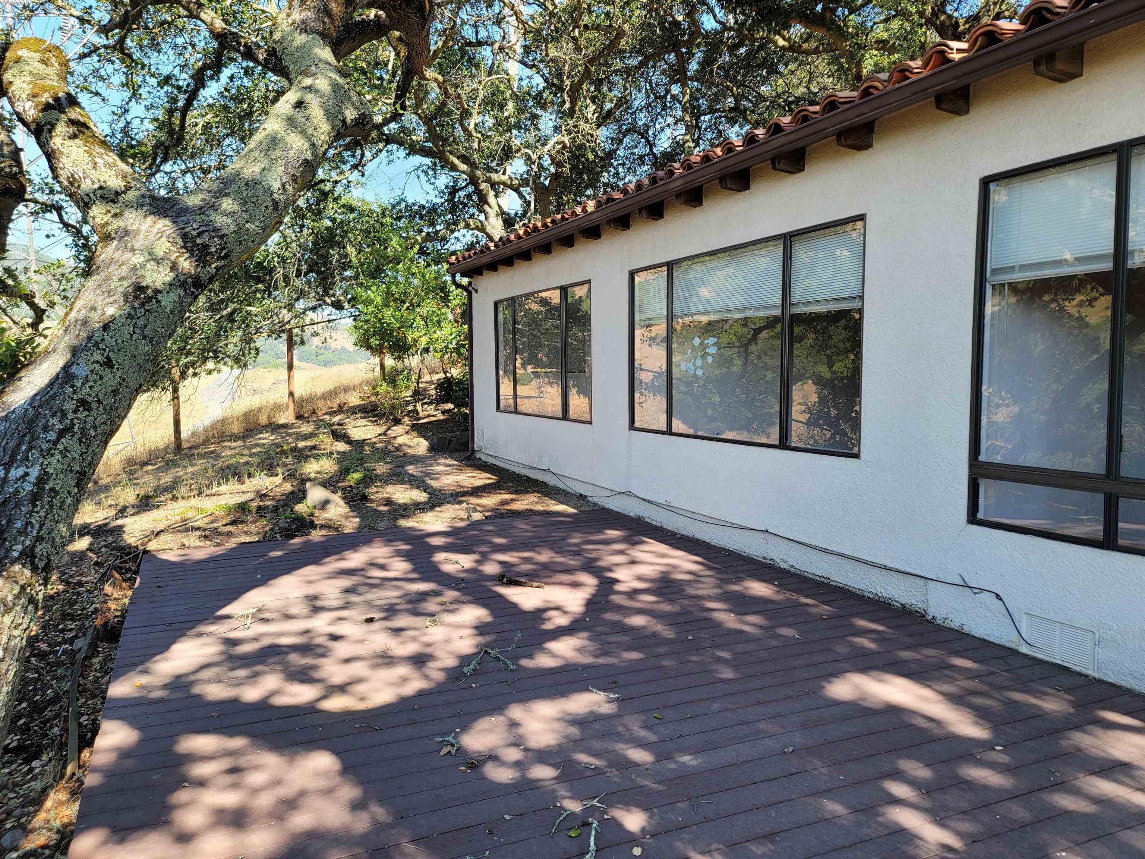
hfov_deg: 69.4
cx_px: 572
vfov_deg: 54.9
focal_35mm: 25
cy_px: 430
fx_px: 827
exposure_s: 1/143
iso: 20
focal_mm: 7
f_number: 1.8
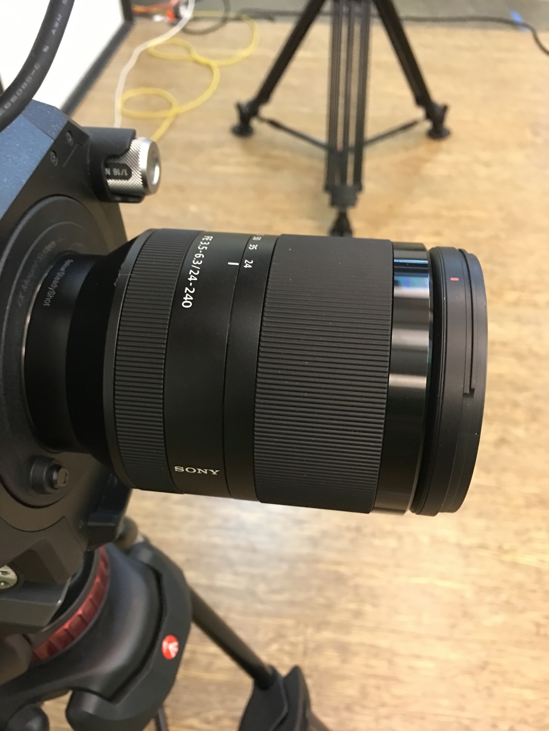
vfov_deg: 61.7
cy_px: 366
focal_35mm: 29
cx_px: 274
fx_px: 613
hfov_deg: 48.2
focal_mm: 4.15
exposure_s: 1/4
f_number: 2.2
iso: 80
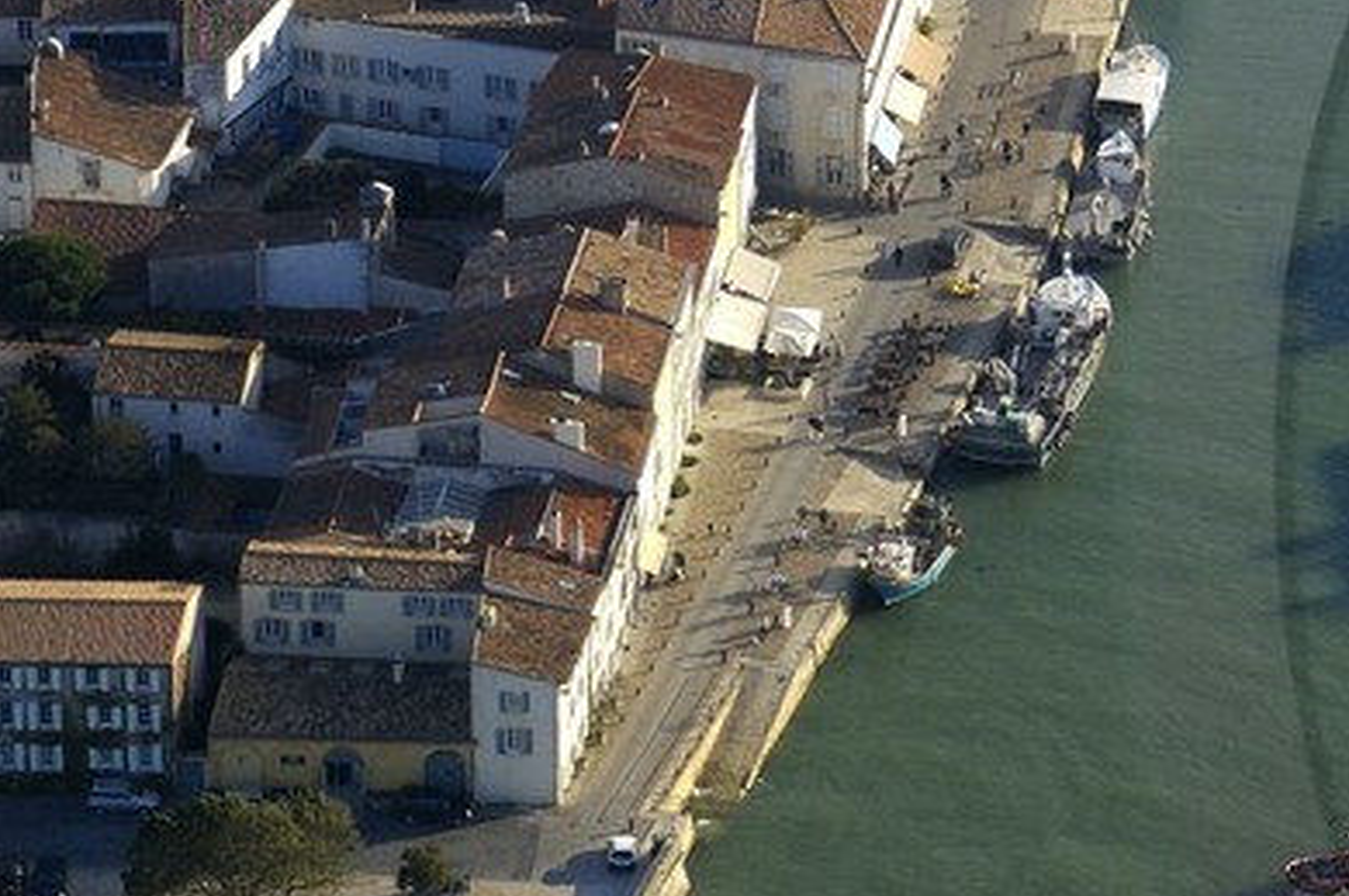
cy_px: 464
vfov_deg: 4.9
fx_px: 10369
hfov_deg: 7.2
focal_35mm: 277
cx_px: 2542
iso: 100
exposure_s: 1/500
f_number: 5
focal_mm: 45
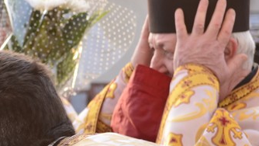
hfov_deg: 8.6
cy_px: 146
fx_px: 1703
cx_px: -70
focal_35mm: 248
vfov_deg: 4.9
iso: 140
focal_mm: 44
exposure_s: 1/60
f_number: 5.3
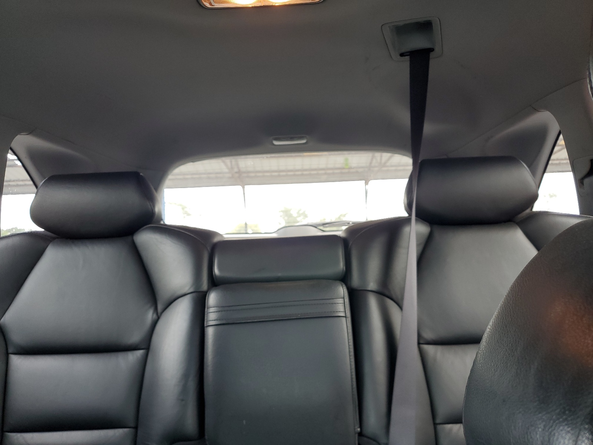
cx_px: 296
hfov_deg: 67.3
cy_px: 222
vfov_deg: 53.1
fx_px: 445
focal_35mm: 26
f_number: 1.5
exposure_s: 1/60.2
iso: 56
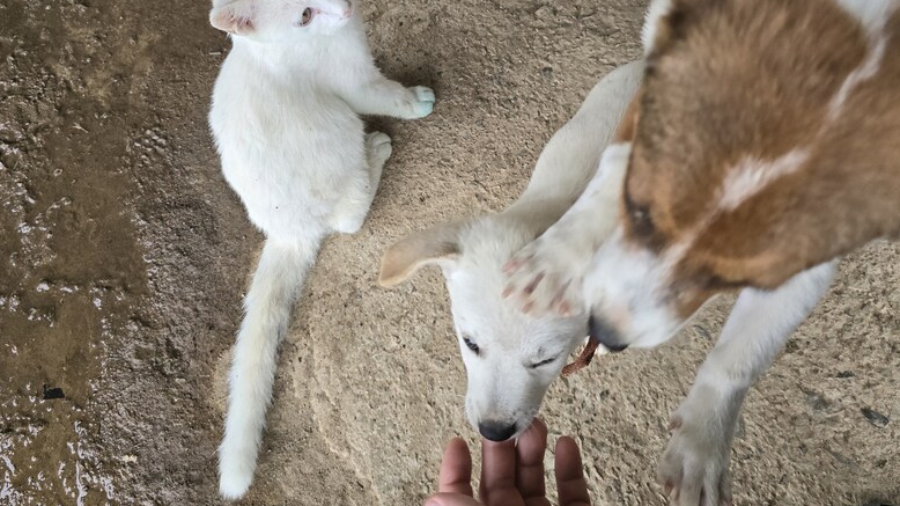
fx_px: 692
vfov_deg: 39.8
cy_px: 178
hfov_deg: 66.1
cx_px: 457
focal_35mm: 29
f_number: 1.7
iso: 160
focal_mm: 6.3
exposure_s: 1/180
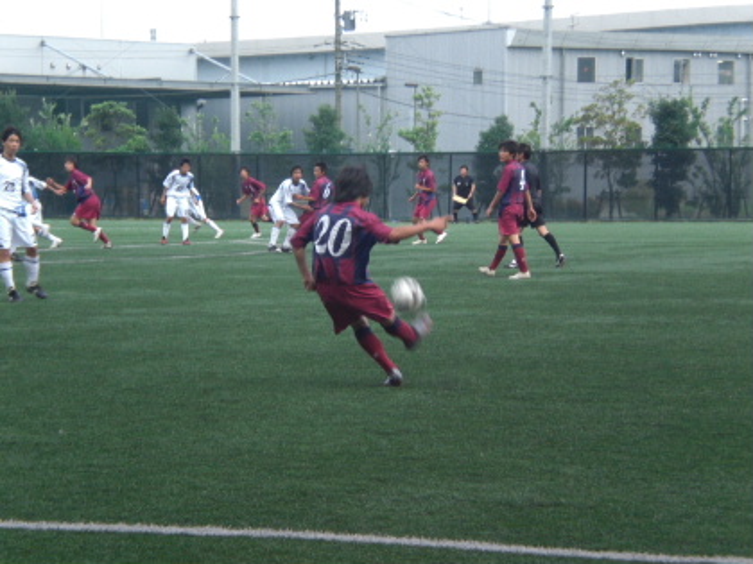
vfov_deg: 13.0
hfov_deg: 17.3
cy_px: 282
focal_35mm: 114
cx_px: 376
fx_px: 2480
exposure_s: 1/125
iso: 200
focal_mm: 18.9
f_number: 5.9
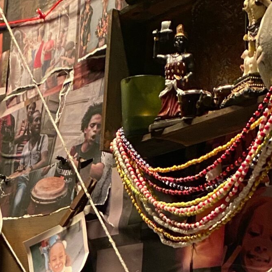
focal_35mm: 88
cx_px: -3
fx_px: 782
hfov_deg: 19.1
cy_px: 403
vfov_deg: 17.7
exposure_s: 1/30
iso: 640
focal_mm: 4.25
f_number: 1.8
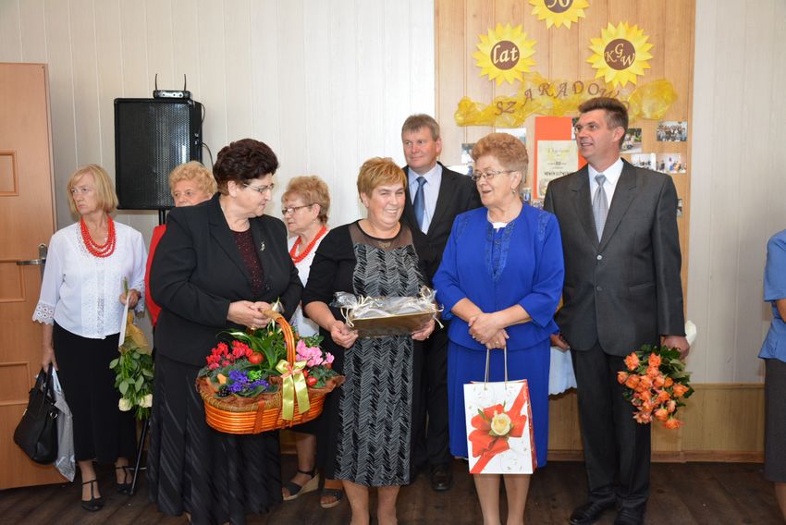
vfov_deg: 36.9
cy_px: 262
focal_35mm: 36
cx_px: 393
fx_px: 787
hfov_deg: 53.1
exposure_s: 1/60
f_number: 4
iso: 1600
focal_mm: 24
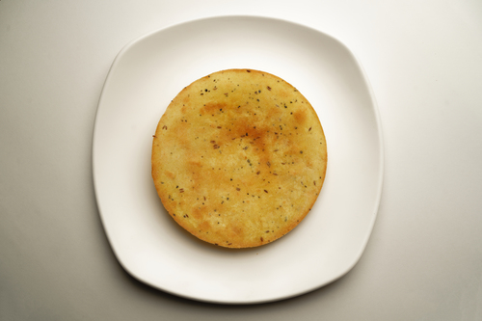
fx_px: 468
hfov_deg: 54.5
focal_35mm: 35
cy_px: 160
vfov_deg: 37.8
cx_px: 241
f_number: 8
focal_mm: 35
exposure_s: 1/100
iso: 50
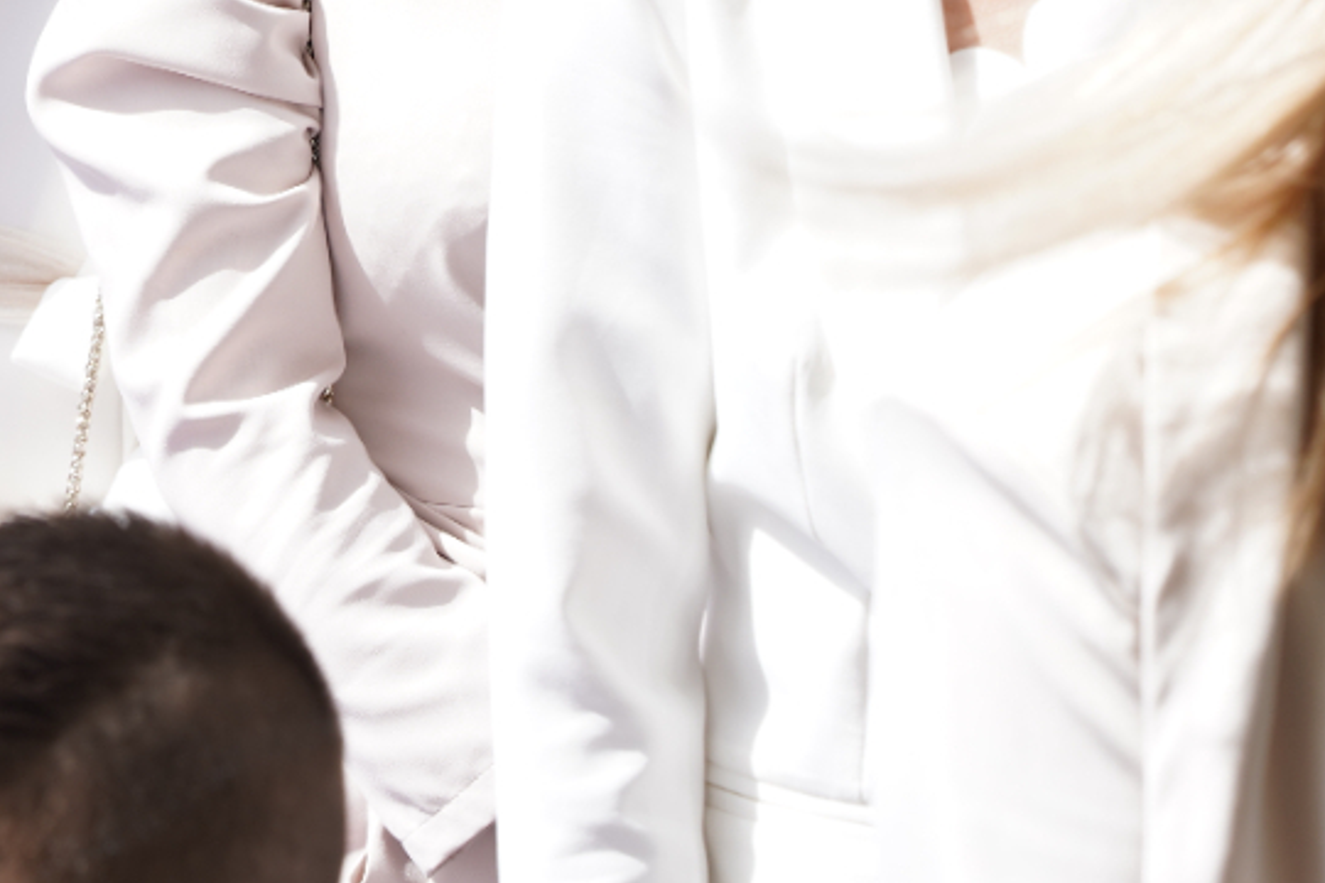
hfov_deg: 8.1
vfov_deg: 5.4
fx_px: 9311
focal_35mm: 253
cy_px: -173
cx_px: -118
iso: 100
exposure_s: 1/160
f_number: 8
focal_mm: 105
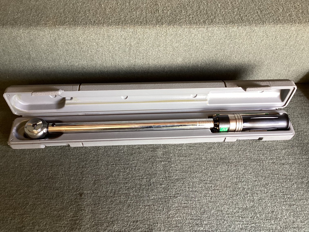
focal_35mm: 31
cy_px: 116
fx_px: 277
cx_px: 154
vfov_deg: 45.4
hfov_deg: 58.3
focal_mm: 3.3
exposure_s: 1/50
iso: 160
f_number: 2.4
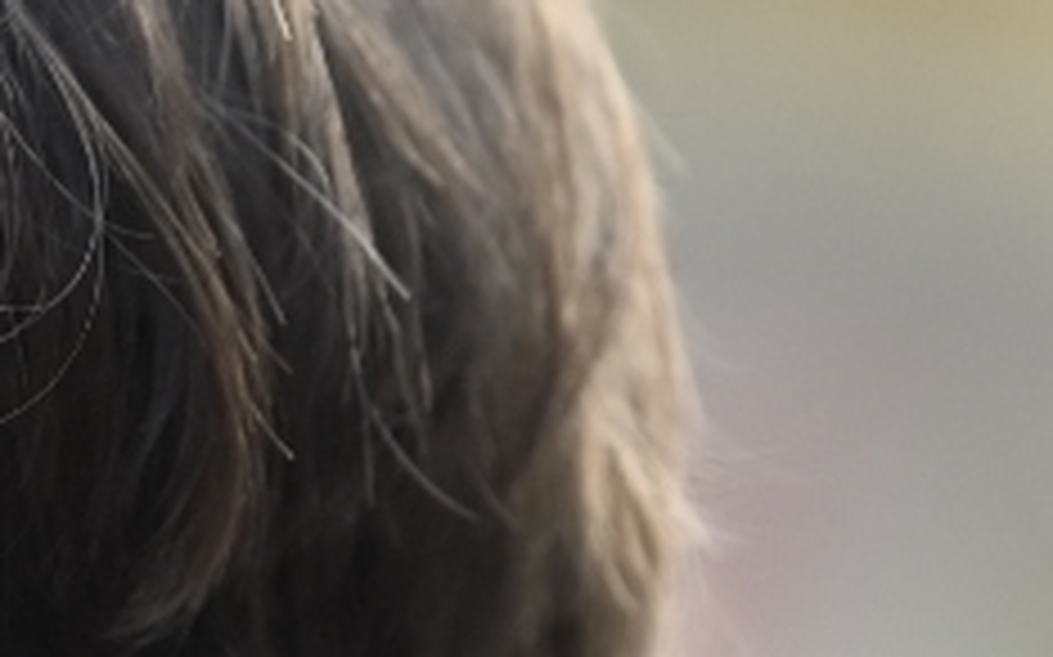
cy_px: 1215
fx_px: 36457
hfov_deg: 1.7
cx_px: -1314
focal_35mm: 1271
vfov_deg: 1.0
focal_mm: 180
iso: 220
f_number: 2.8
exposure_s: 1/200
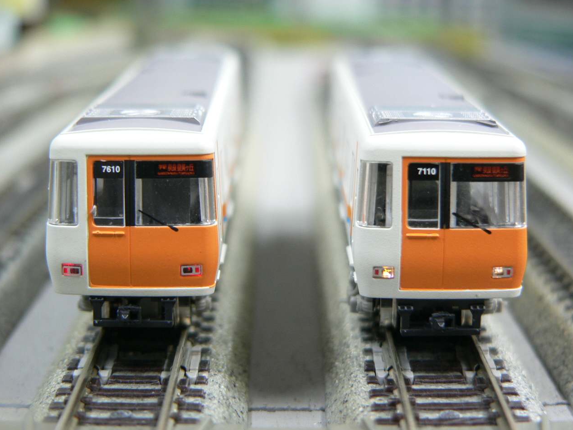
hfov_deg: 25.0
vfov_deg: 18.9
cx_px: 288
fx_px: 1291
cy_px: 214
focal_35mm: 78
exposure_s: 1/5
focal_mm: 12.8
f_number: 2.8
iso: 100
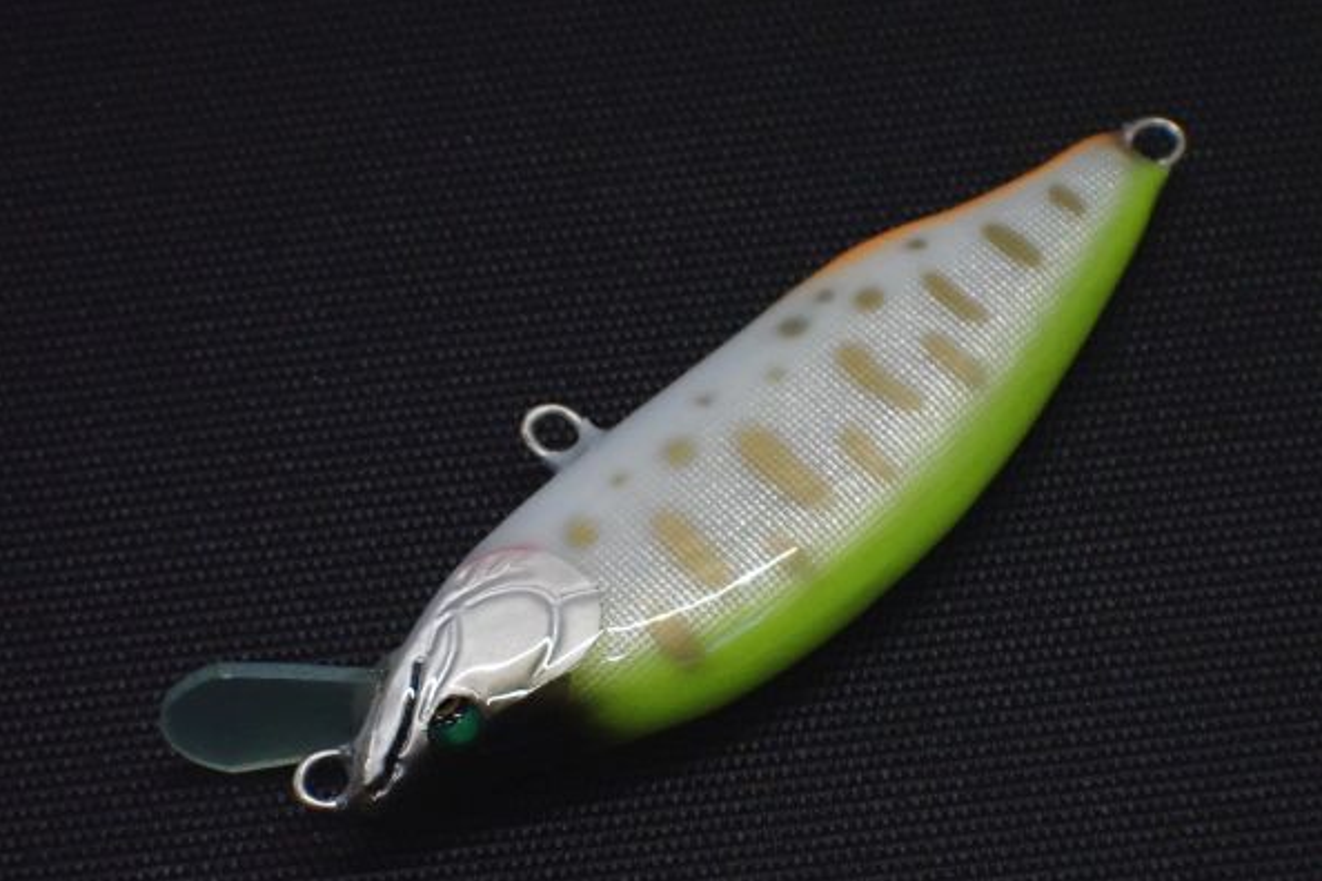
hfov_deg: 19.5
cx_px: 661
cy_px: 458
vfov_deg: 13.0
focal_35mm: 105
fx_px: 3856
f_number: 4.9
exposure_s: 1/160
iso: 800
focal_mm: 18
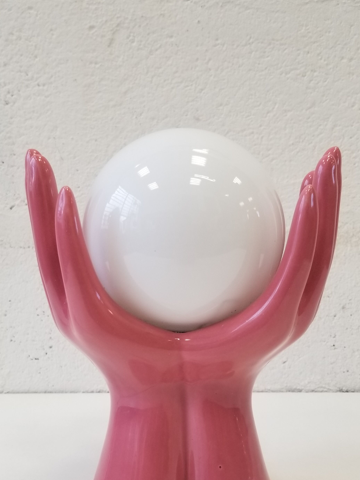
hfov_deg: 37.7
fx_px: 527
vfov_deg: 48.6
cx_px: 165
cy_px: 298
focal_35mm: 38
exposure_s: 1/50
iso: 100
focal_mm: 4.25
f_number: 1.7
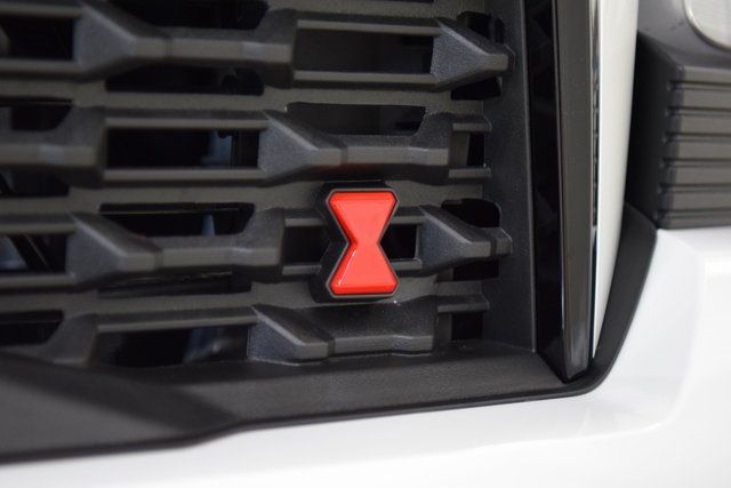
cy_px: 244
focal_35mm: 87
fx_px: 1767
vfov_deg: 15.7
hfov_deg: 23.4
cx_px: 366
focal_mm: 58
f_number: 2.8
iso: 1600
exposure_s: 1/80
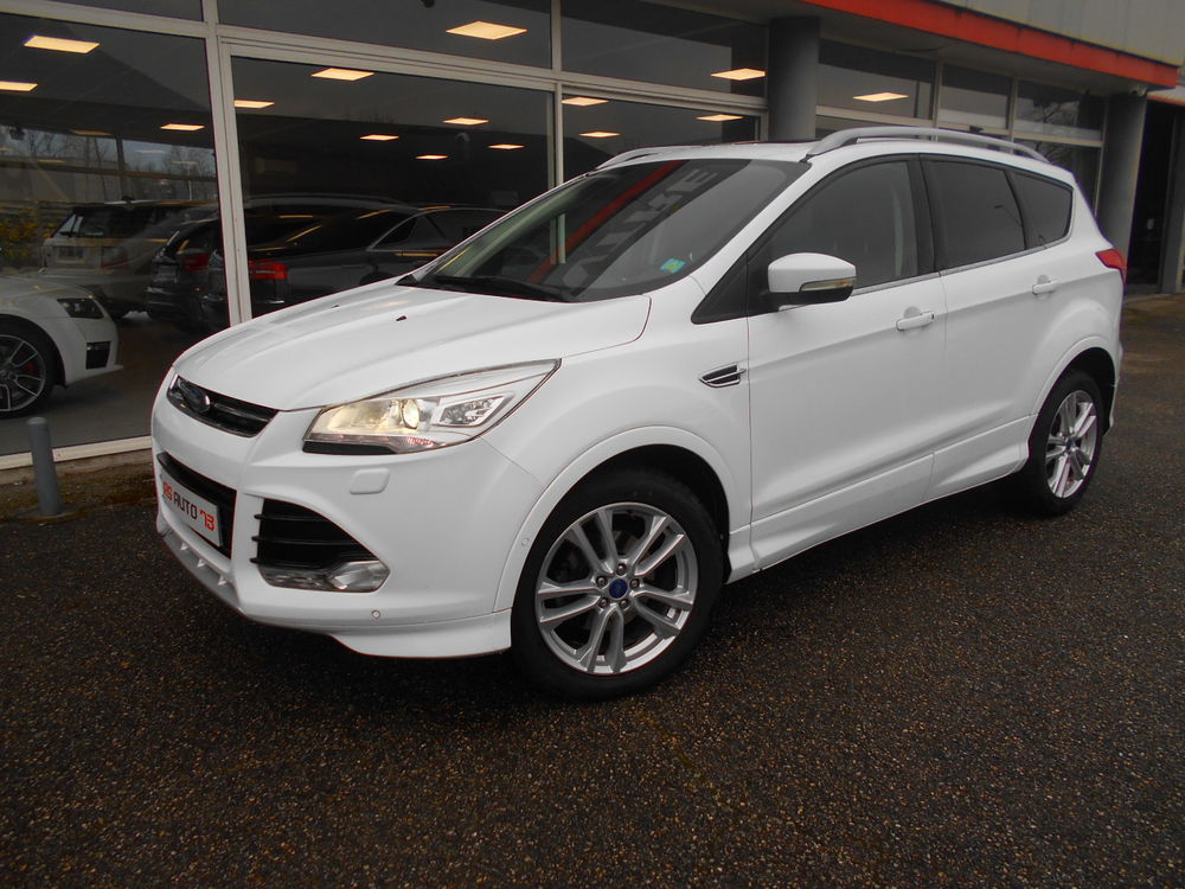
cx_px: 592
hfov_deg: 67.3
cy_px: 444
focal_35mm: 26
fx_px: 890
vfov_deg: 53.1
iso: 80
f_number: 3.2
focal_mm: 4.6
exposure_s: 1/250
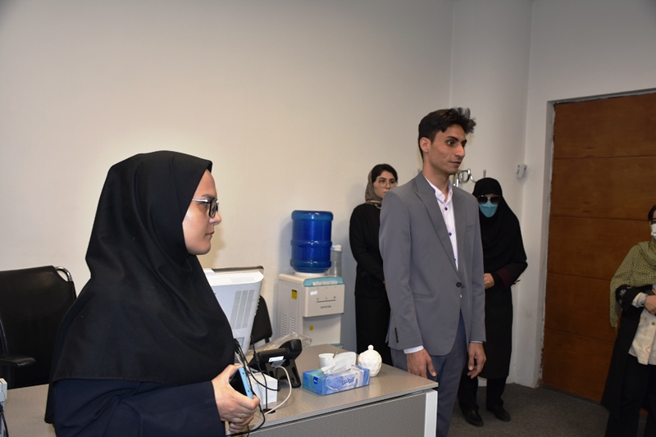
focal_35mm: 34
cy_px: 218
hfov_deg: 55.1
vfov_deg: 38.3
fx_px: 628
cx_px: 328
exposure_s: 1/100
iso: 400
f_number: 3.8
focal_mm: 23
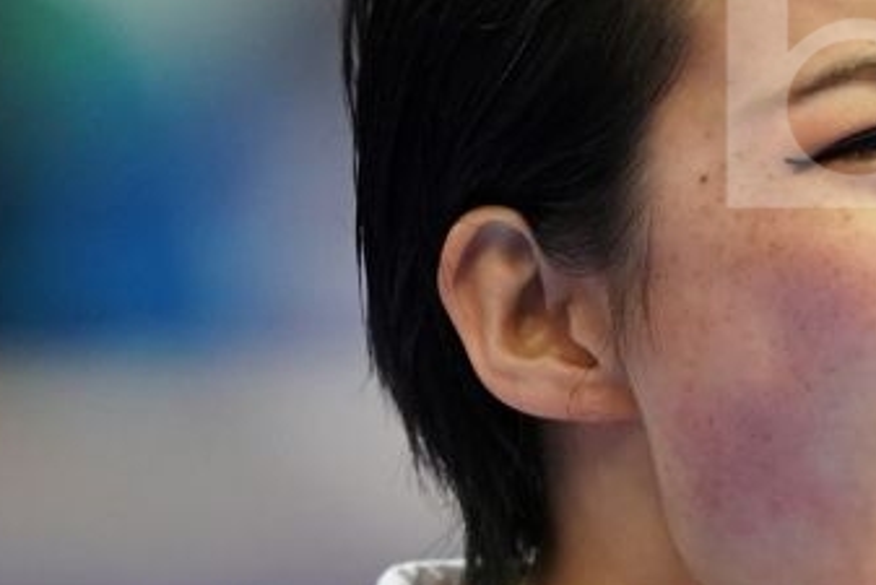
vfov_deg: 0.6
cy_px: 892
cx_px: 970
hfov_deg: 1.0
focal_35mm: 2138
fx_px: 52044
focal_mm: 400
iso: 1600
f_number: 2.8
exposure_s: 1/500
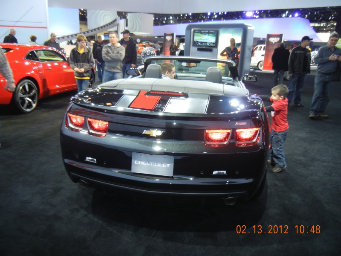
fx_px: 296
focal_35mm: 30
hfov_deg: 60.0
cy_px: 128
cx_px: 170
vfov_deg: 46.8
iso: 200
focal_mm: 5.4
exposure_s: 1/30
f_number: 3.5
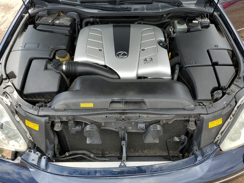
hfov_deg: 63.5
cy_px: 90
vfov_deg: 49.7
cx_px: 123
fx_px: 197
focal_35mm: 28
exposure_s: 1/909
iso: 50
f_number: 1.5
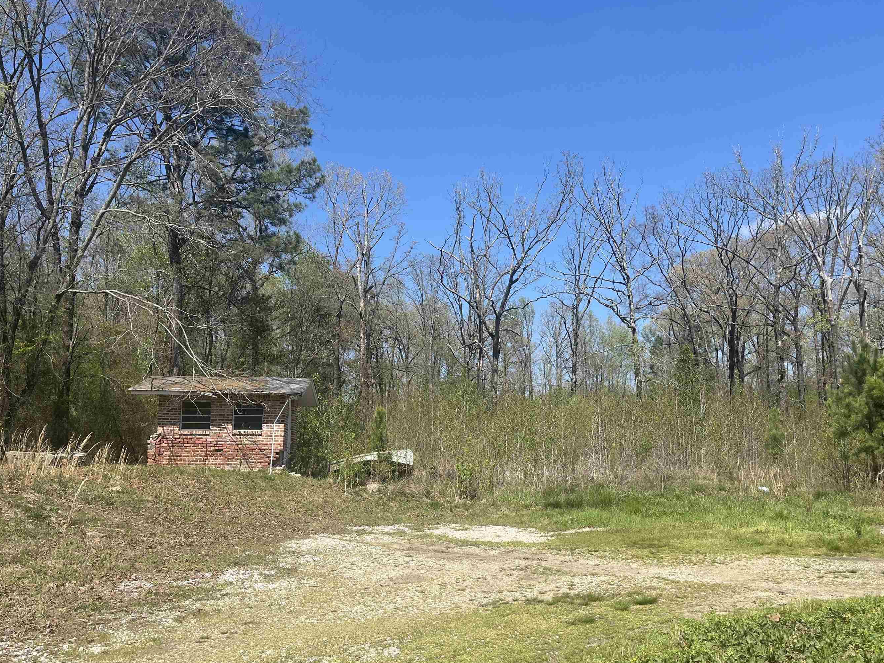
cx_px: 477
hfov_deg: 59.9
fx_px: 766
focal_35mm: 30
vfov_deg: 46.7
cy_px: 379
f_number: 1.6
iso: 50
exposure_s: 1/3135
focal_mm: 5.1
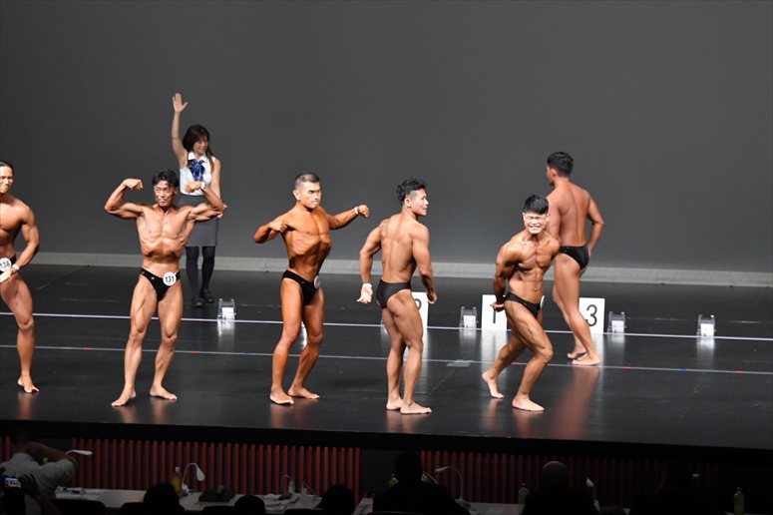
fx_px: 3606
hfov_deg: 12.2
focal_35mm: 168
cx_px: 386
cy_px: 258
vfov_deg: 8.2
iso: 5000
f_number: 5.6
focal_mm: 112
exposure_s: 1/400
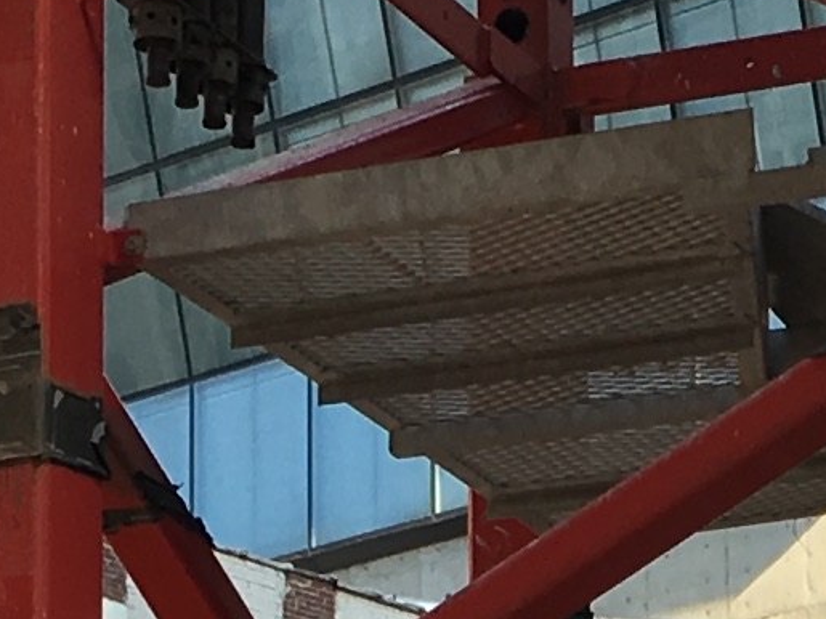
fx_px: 5415
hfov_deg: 8.7
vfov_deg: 6.3
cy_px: 1378
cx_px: 788
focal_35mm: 227
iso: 25
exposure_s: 1/157
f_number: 2.2
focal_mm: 4.15
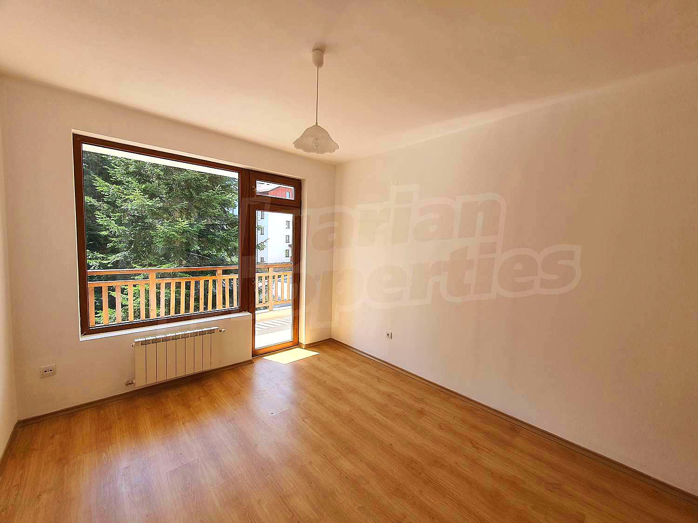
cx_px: 349
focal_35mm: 13
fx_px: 262
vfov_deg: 89.9
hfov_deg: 106.2
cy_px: 262
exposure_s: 1/115
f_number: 2.2
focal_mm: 1.8
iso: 50
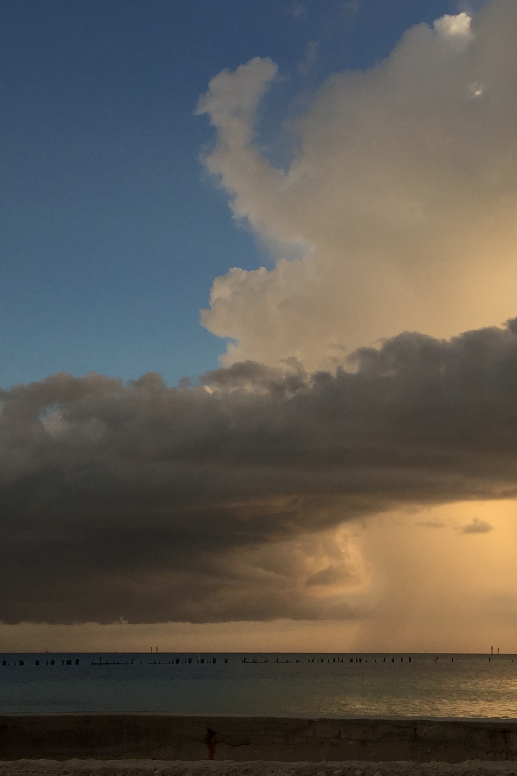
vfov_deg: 33.9
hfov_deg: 23.0
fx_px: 1271
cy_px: 360
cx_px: 218
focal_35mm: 59
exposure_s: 1/1236
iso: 32
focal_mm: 4.15
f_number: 2.2
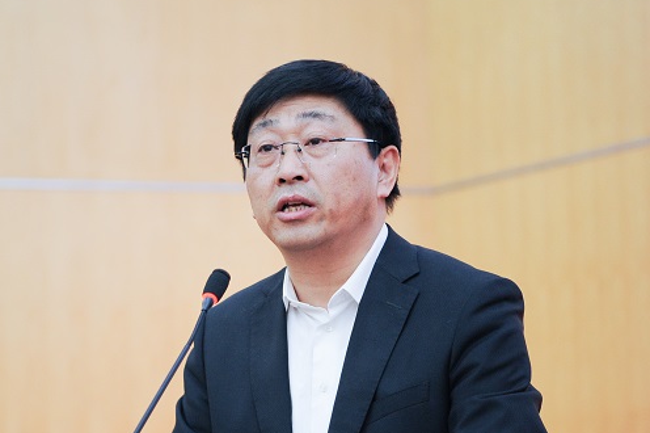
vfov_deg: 12.1
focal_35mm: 113
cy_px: 308
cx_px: 252
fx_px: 2039
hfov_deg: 18.1
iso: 1600
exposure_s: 1/100
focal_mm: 70
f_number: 2.8
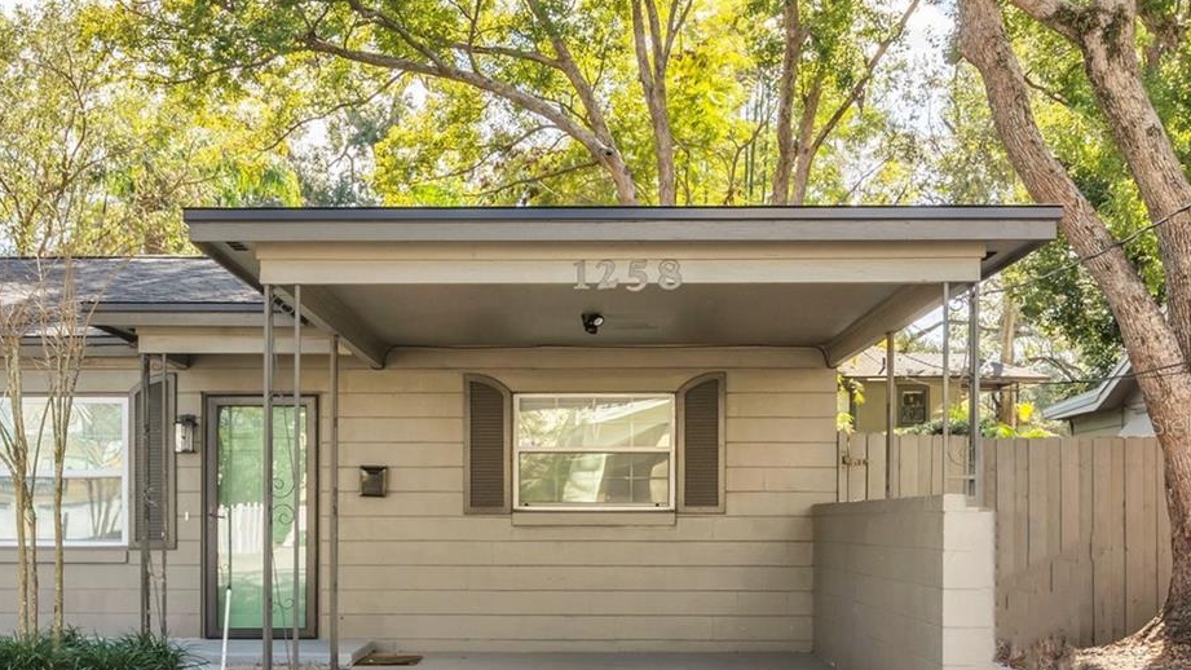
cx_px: 231
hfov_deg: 33.8
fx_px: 1895
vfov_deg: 20.0
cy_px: 424
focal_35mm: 60
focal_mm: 22
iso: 125
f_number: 10
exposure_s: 1/30
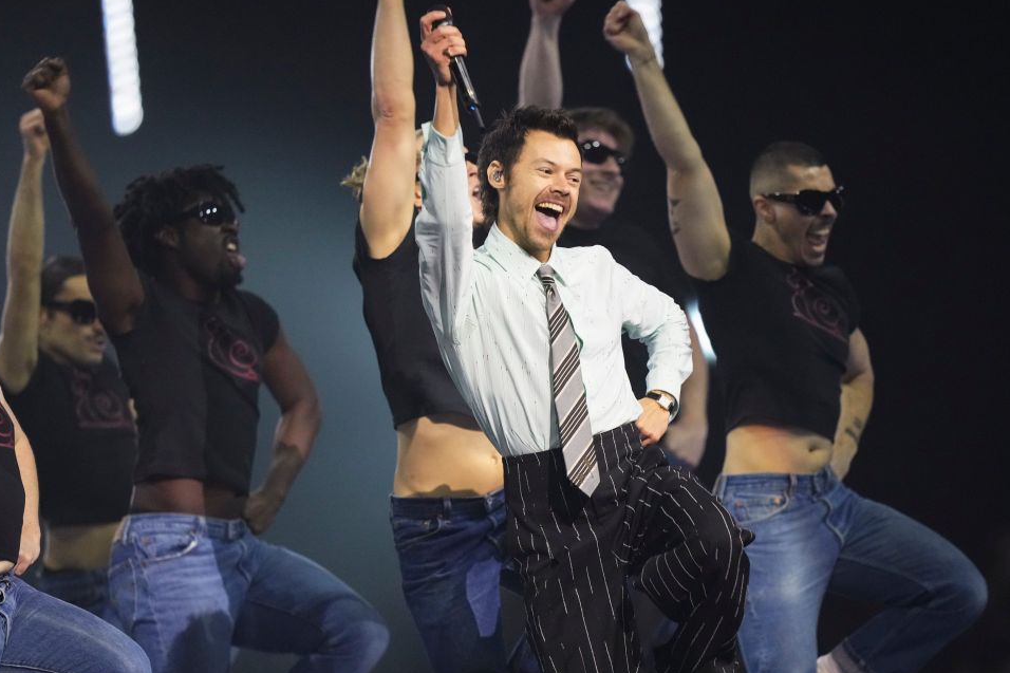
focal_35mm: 519
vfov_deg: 2.6
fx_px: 14557
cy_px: 411
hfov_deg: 4.0
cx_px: 542
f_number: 2.8
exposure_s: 1/400
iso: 4000
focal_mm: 400
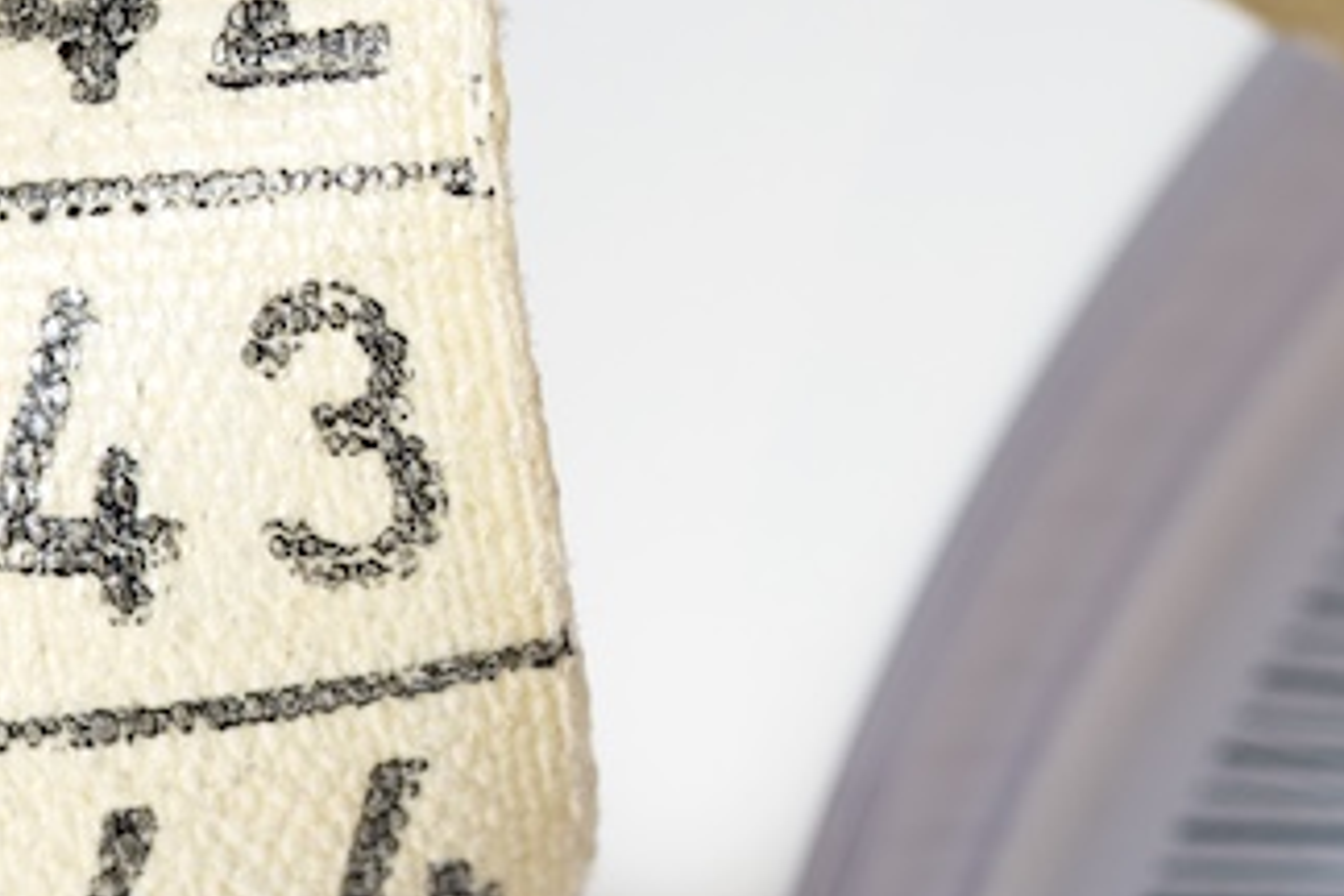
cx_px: 2041
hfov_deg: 5.3
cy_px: 593
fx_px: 14522
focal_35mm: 389
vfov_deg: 3.5
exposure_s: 1/160
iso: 100
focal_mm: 105
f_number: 10
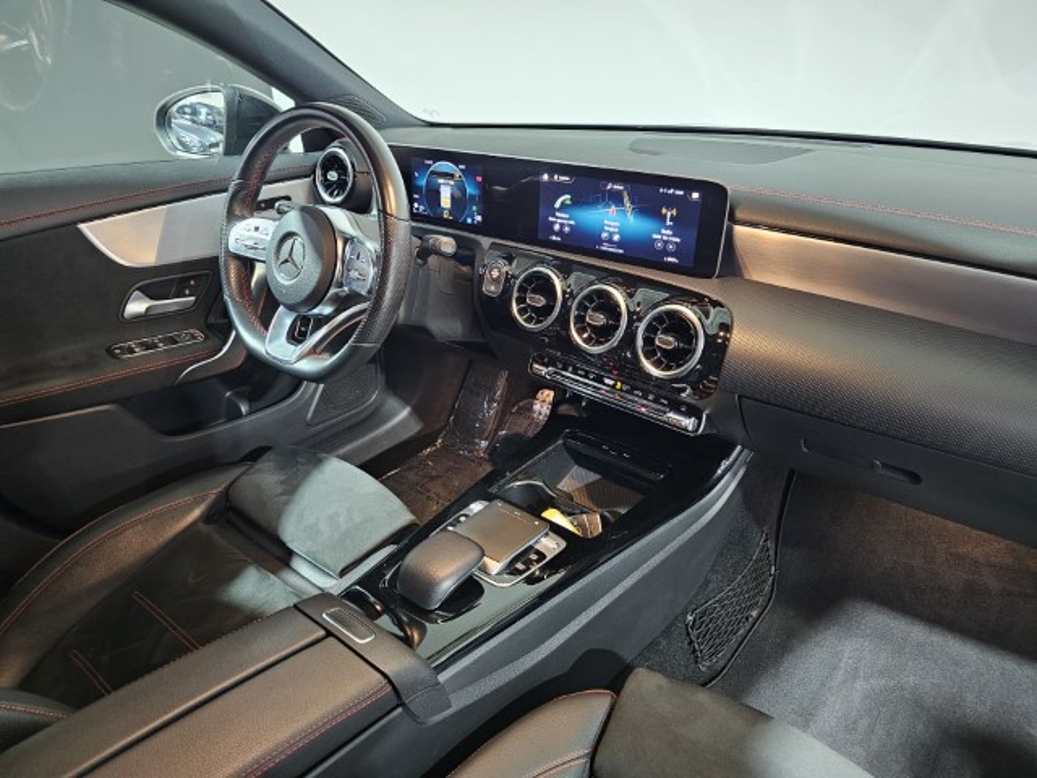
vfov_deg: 58.9
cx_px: 518
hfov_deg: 73.9
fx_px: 689
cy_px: 389
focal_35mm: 23
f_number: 1.7
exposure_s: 1/25
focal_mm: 6.3
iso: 640
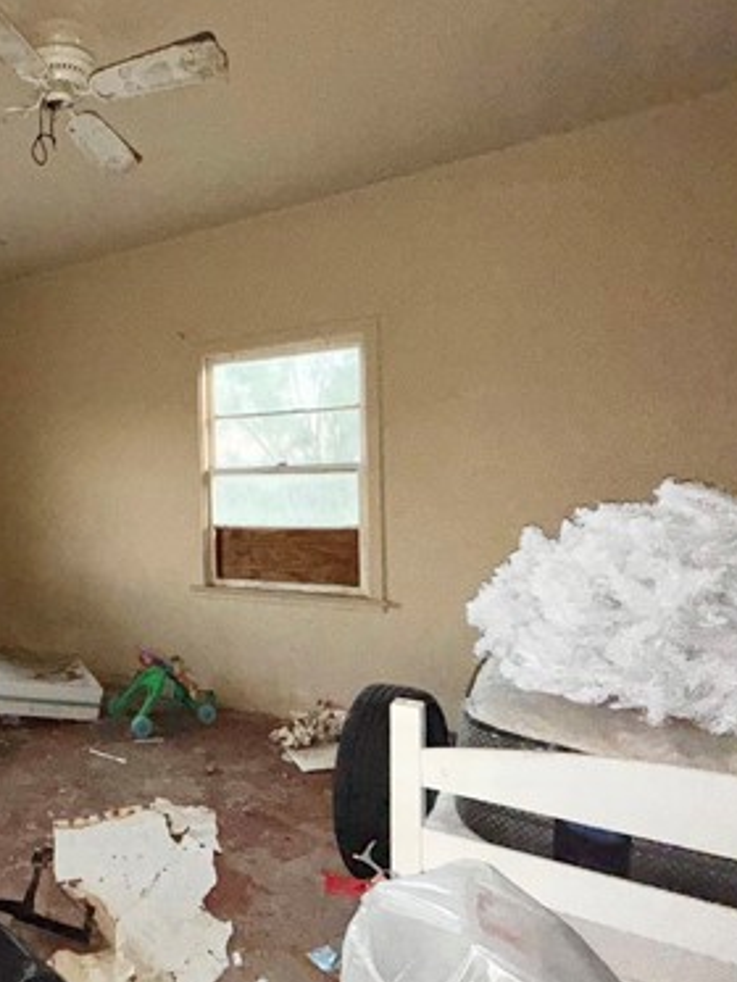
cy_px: 498
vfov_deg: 71.6
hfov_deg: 51.4
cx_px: 100
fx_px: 681
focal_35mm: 24
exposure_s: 1/94
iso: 100
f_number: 2.2
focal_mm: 2.22
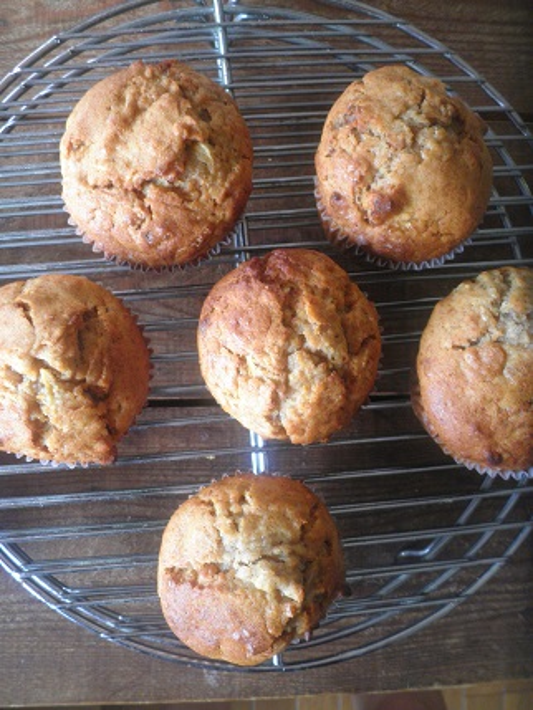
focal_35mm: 26
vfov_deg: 67.3
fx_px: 534
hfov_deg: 53.1
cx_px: 266
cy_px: 355
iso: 160
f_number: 2.8
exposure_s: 1/8
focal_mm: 4.7
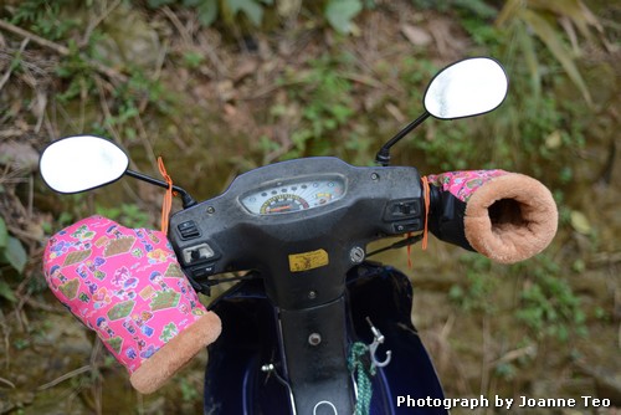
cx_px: 310
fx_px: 863
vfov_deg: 27.0
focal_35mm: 50
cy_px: 208
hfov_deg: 39.6
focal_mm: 50
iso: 400
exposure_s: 1/250
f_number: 2.2
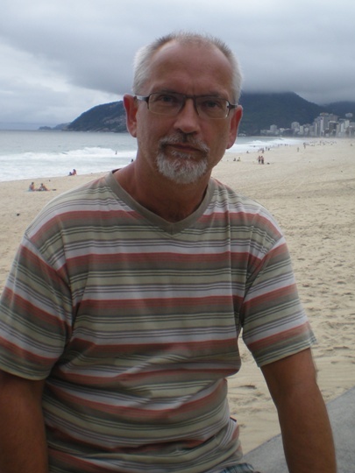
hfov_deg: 27.0
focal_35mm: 54
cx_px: 210
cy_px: 154
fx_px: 738
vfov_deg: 35.2
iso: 64
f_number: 4.6
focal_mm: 6.3
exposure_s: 1/467
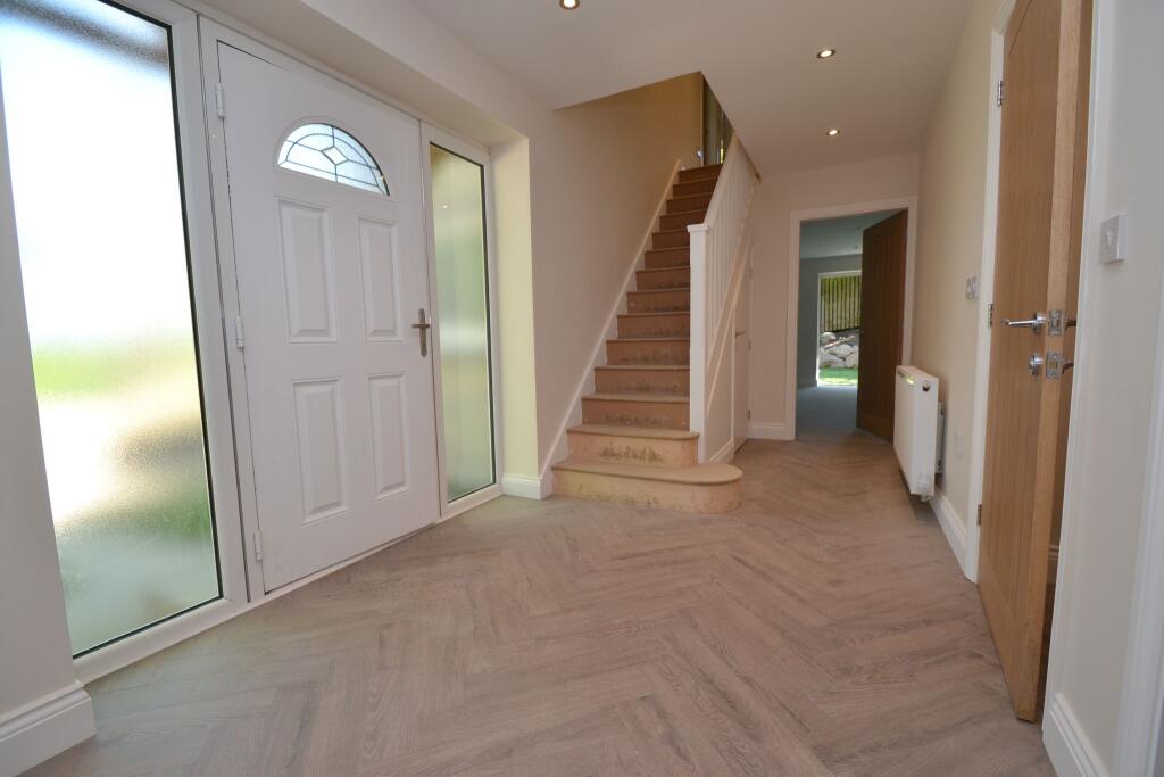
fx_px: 485
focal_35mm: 15
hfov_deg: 100.4
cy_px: 388
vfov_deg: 77.3
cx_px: 582
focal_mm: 10
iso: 400
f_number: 4.5
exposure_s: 1/80
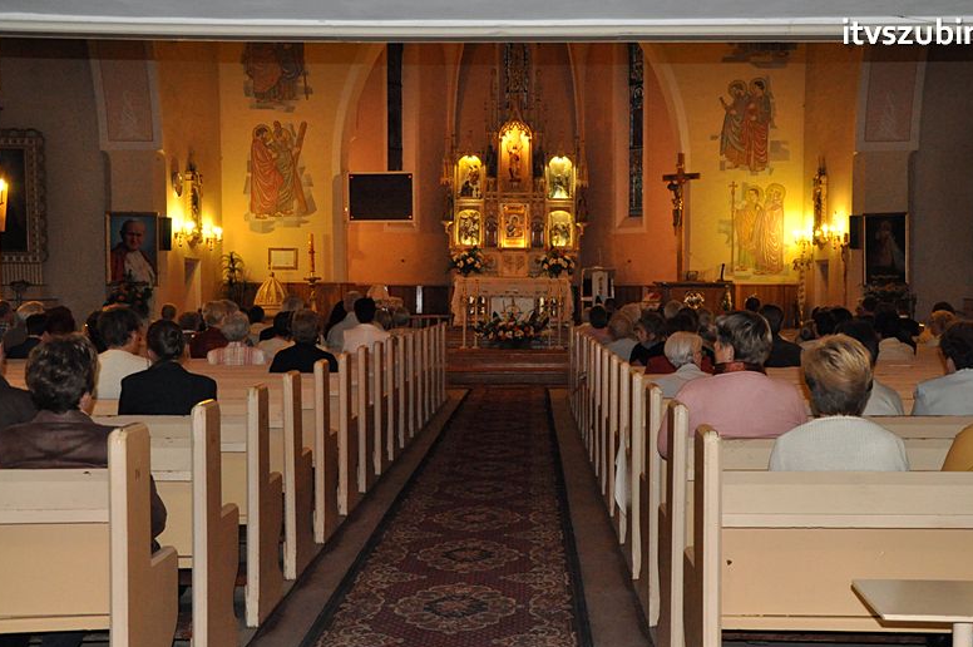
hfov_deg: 42.8
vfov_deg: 29.2
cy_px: 344
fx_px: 1242
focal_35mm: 46
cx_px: 515
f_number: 5.6
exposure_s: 1/60
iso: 2500
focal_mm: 28
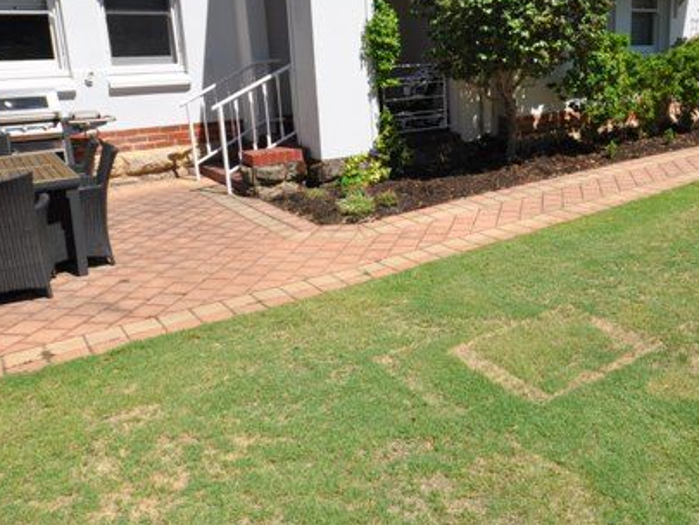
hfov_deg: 55.3
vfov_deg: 43.8
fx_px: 646
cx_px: 480
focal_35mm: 32
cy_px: 192
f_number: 10
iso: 200
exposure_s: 1/400
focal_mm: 10
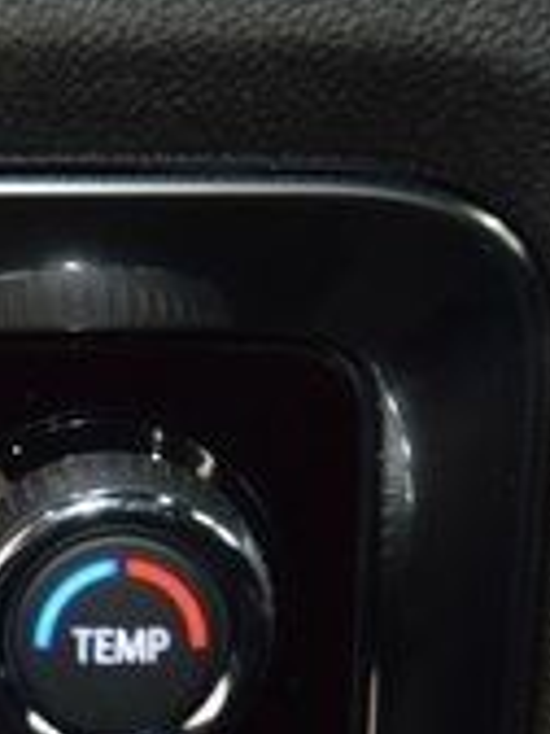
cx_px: -393
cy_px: 771
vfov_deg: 9.4
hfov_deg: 7.0
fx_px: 4428
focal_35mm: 209
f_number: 4.2
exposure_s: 1/8
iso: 720
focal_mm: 38
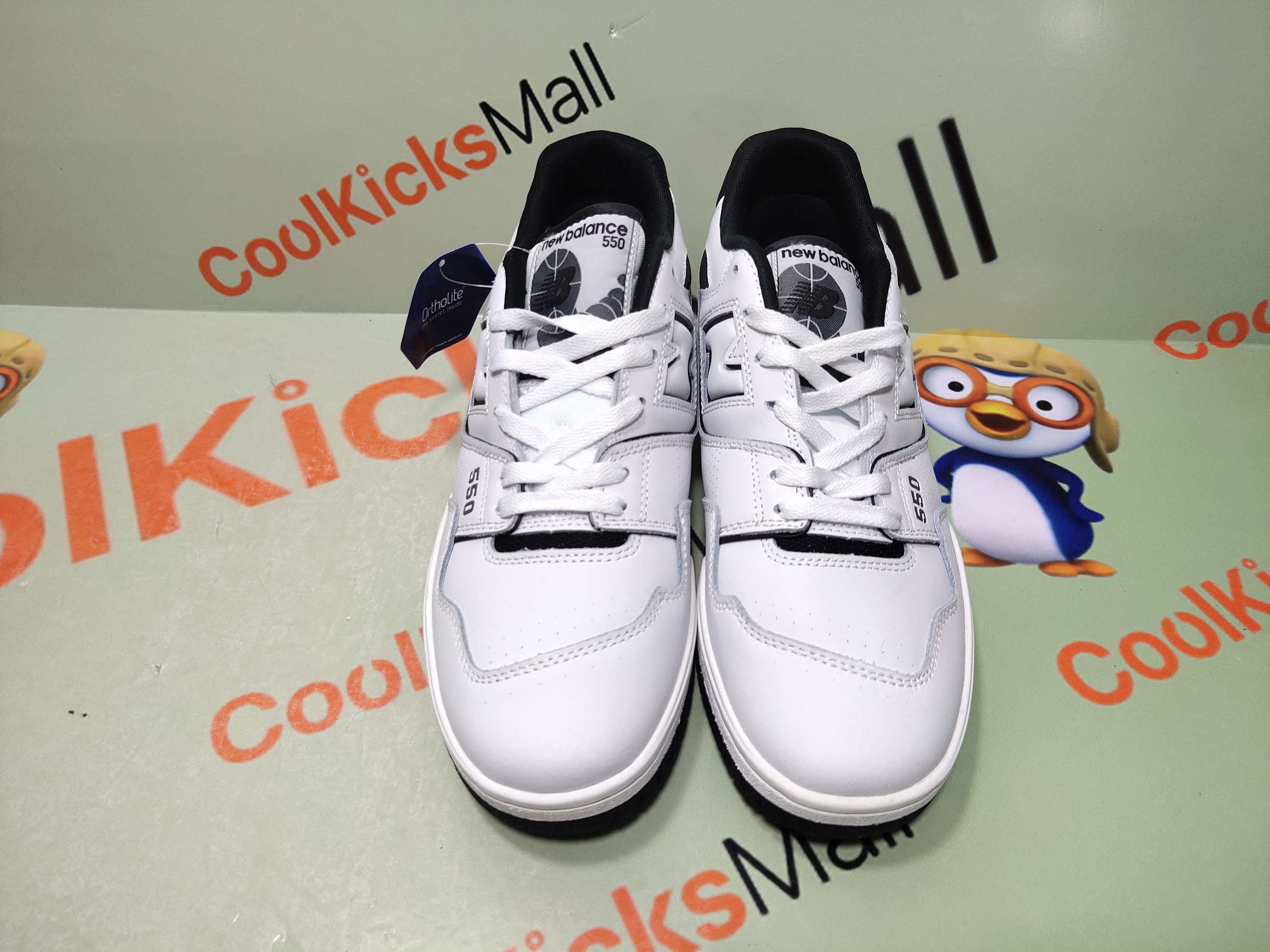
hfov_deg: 60.0
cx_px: 635
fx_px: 1101
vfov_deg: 46.8
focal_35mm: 30
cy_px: 476
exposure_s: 1/100
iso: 78
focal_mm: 4.35
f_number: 1.79
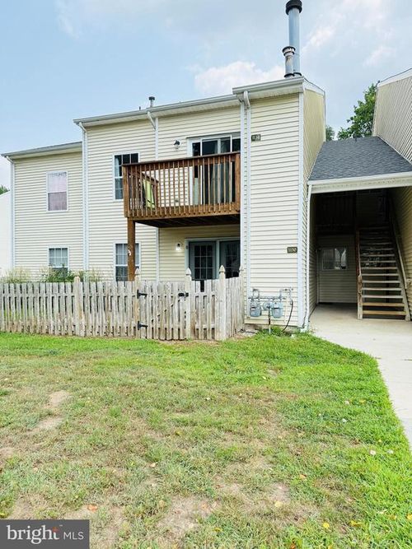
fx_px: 381
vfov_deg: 71.6
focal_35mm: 24
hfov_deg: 56.8
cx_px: 206
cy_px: 274
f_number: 1.78
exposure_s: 1/1522
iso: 100
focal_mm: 6.76
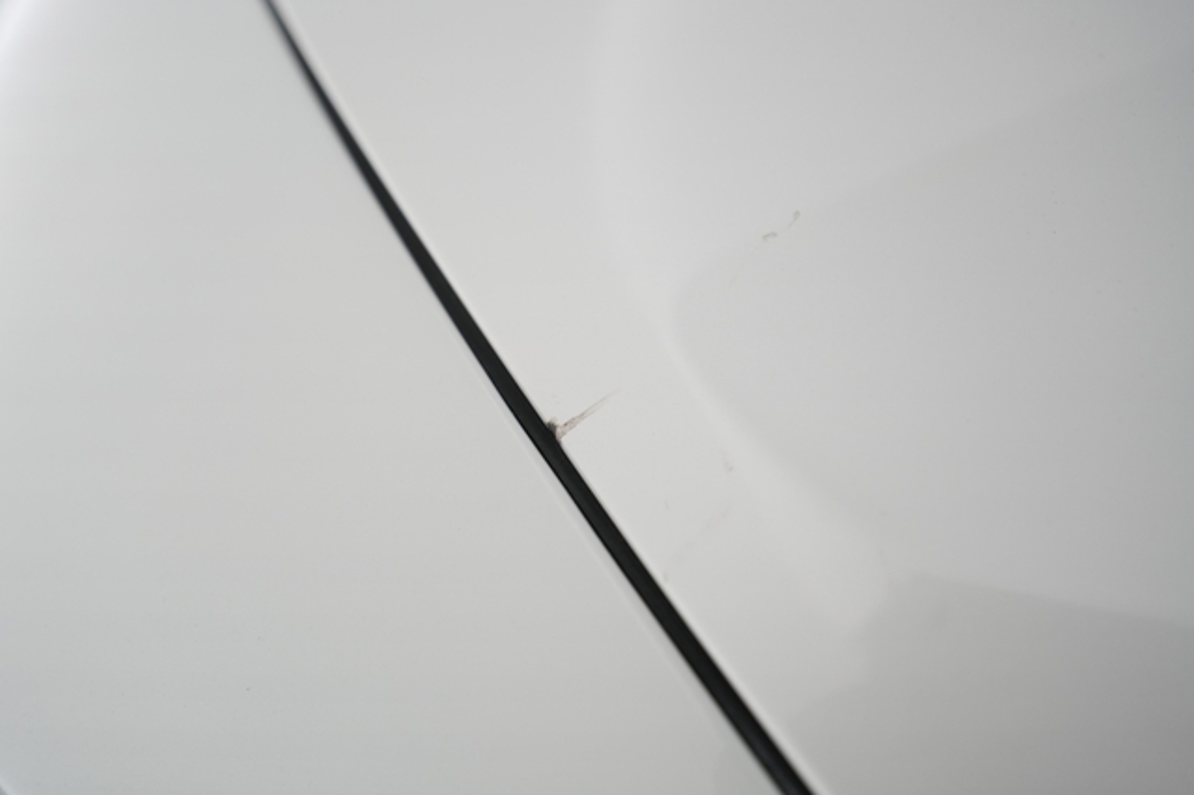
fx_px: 829
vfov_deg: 51.2
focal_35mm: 25
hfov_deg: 71.5
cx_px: 597
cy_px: 398
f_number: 4
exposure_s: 1/80
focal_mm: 25
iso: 1000
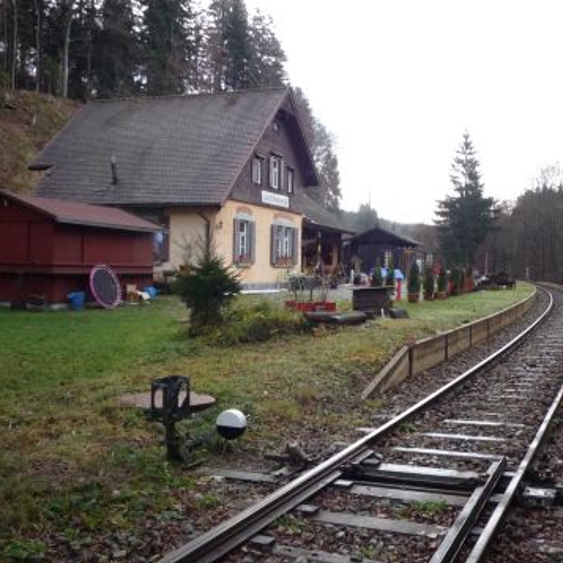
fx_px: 699
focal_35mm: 38
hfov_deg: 43.6
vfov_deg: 43.9
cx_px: 347
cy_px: 281
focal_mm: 5.2
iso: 200
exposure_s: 1/200
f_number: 3.3
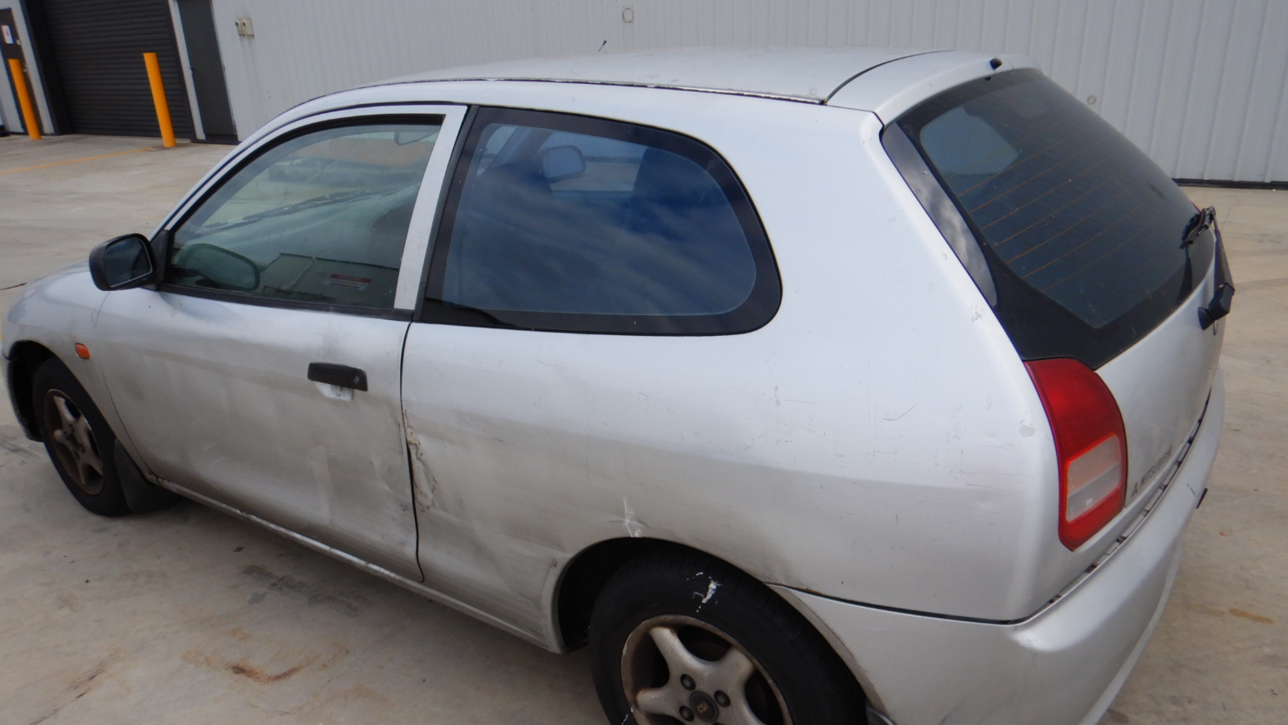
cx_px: 633
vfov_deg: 42.9
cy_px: 403
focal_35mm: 27
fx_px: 922
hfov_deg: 69.8
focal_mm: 4.3
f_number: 2.8
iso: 125
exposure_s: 1/1250
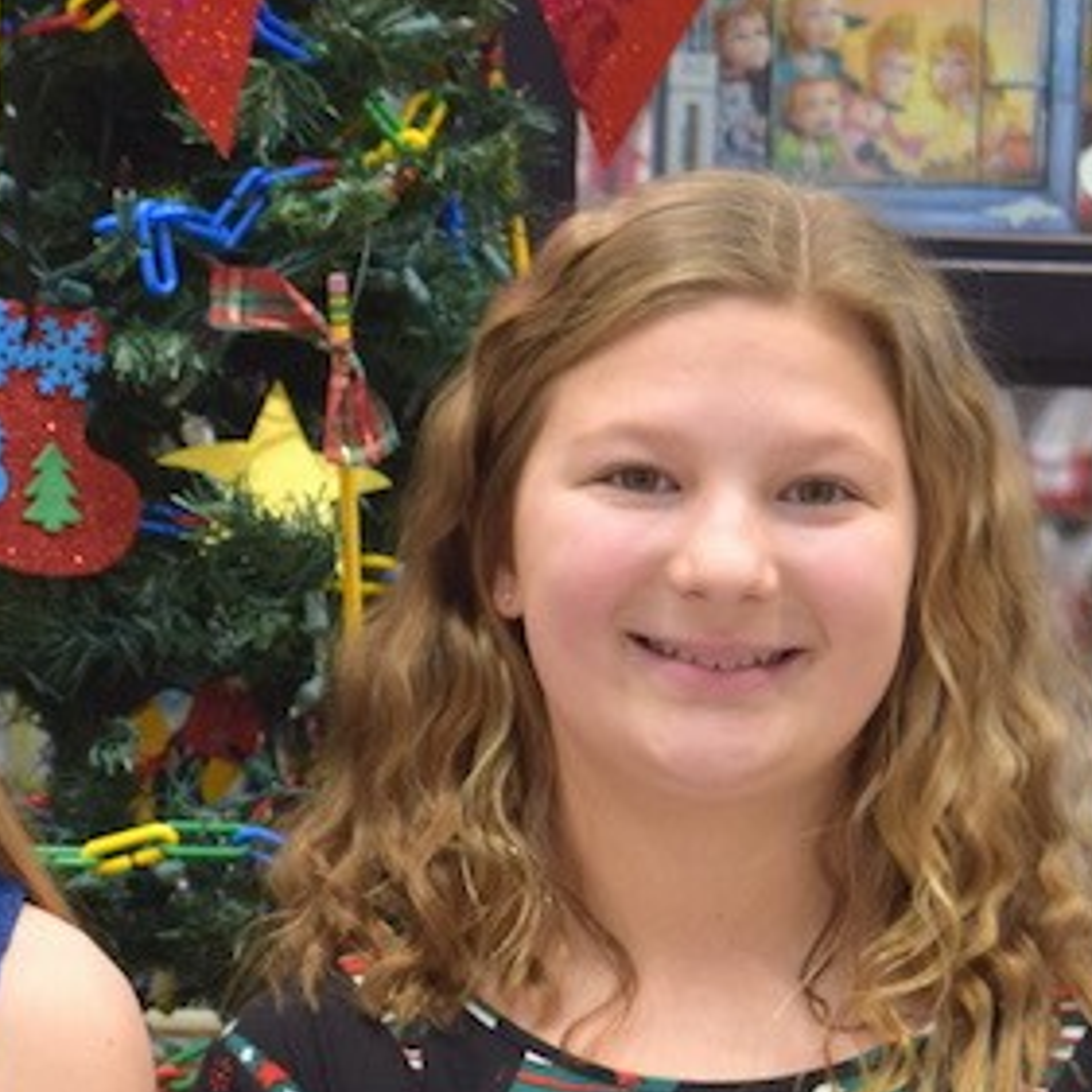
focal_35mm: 172
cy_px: 740
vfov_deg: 10.2
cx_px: 74
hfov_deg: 10.1
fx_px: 6139
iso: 900
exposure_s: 1/60
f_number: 4.8
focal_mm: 38
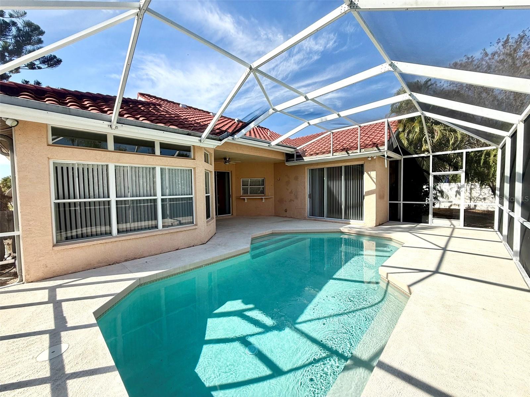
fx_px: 214
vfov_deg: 85.7
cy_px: 198
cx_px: 265
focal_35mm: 14
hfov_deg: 102.1
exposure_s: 1/585
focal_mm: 2.22
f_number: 2.2
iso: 50
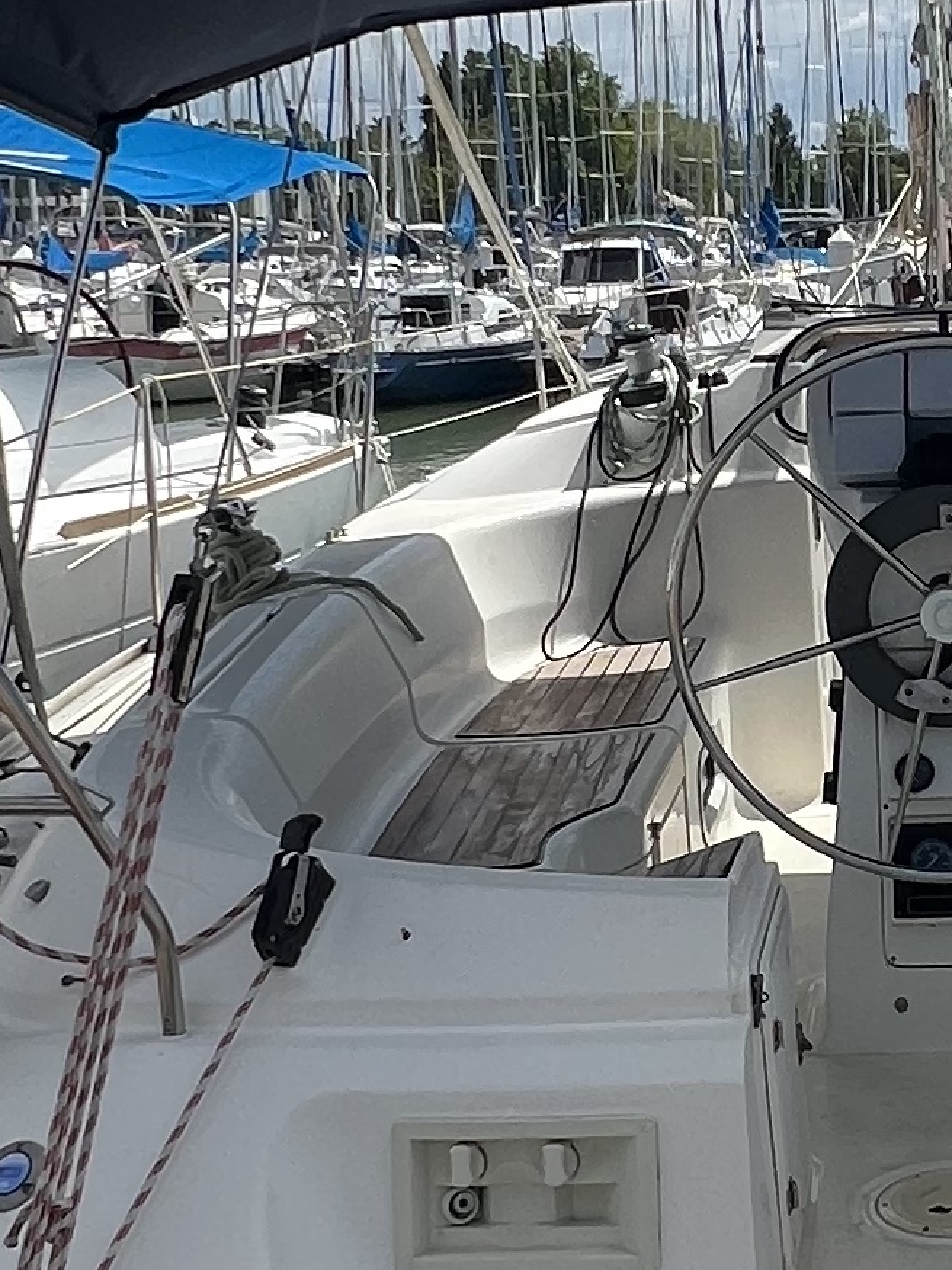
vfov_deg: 32.2
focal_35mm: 60
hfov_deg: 23.4
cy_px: 583
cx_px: 953
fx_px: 2201
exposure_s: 1/3125
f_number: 1.8
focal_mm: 1.57
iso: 32
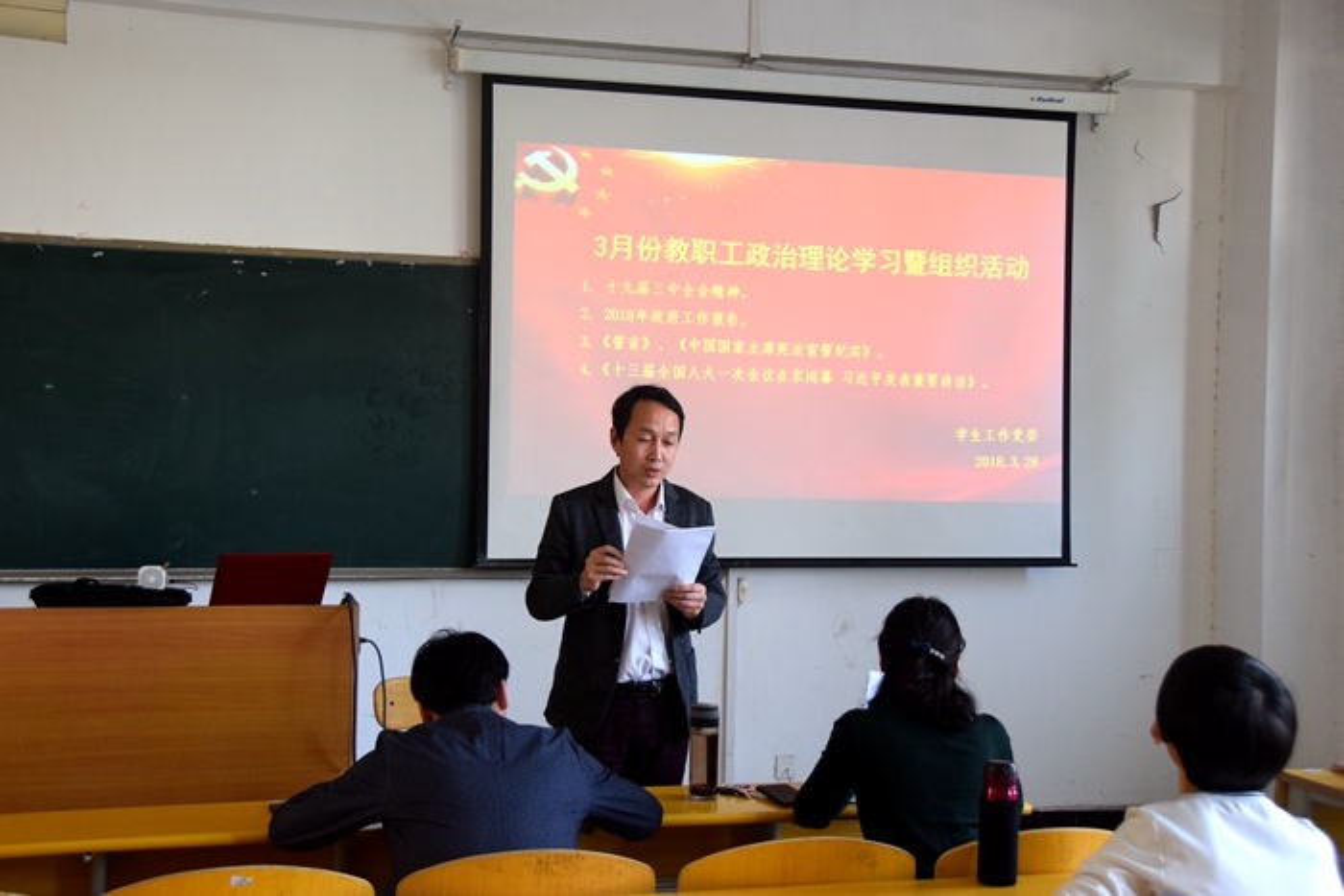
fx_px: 1736
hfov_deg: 42.3
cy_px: 448
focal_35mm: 46
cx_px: 672
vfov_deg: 29.0
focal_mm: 31
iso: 1000
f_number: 4
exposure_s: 1/60
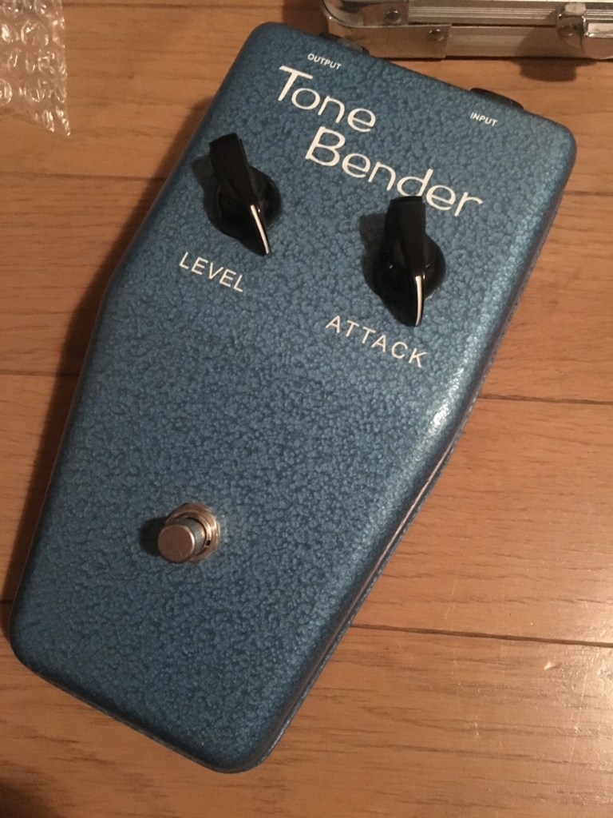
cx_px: 306
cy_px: 409
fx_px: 685
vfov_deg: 61.7
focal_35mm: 29
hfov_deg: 48.2
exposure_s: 1/15
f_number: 2.2
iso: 800
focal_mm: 4.15
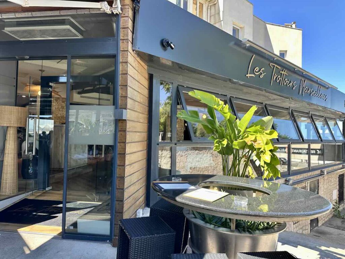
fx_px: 239
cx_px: 172
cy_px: 130
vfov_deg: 56.8
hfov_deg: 71.6
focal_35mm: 24
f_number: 1.78
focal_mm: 6.86
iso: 80
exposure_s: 1/450
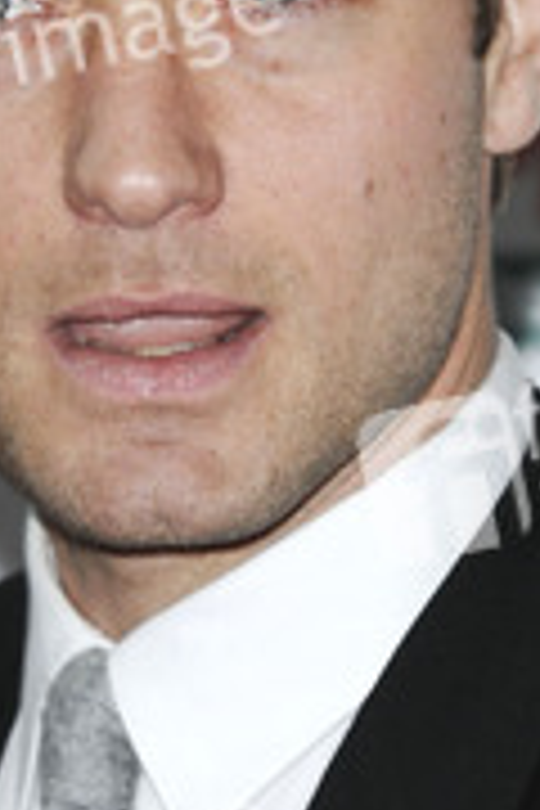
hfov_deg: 3.4
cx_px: 182
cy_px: 234
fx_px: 8977
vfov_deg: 5.2
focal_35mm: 399
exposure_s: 1/160
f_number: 5
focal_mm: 120
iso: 400
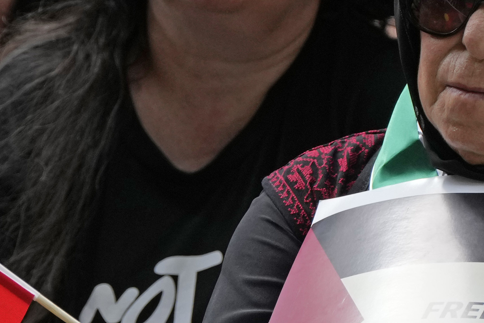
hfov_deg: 1.1
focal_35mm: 1914
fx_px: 25733
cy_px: 192
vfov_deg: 0.7
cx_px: 46
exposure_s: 1/1250
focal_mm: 388
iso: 640
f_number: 5.6
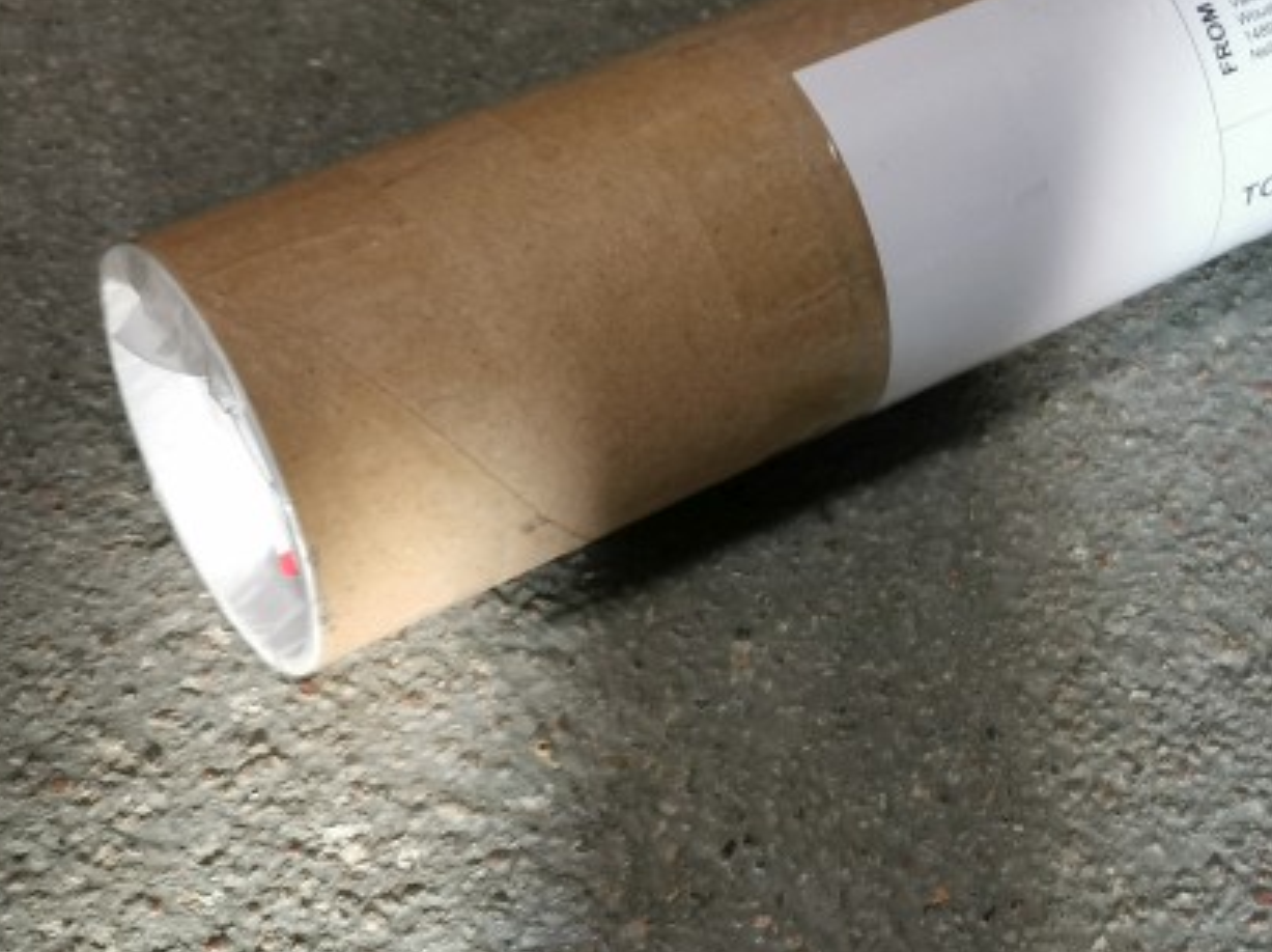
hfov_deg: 20.4
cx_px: 1197
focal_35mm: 94
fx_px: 3451
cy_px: 159
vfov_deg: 15.6
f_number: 1.8
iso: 200
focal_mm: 5.58
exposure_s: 1/100
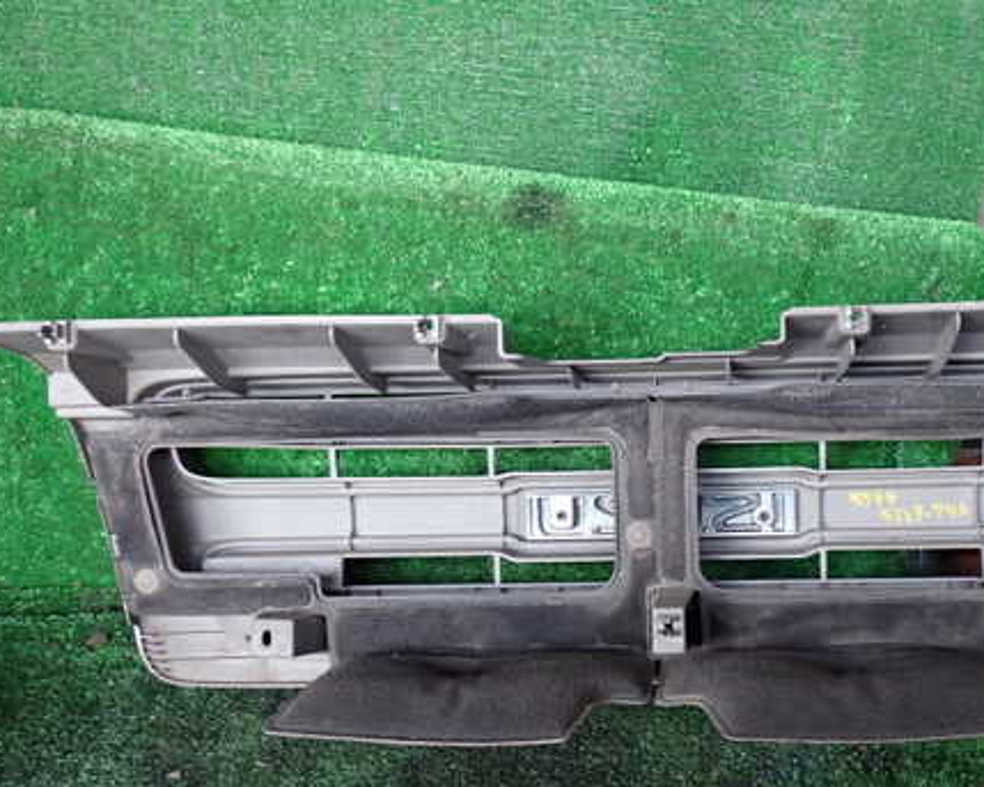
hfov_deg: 44.0
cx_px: 674
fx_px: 1194
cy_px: 388
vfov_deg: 36.5
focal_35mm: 41
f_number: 2.3
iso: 500
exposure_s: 1/30
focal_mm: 5.4
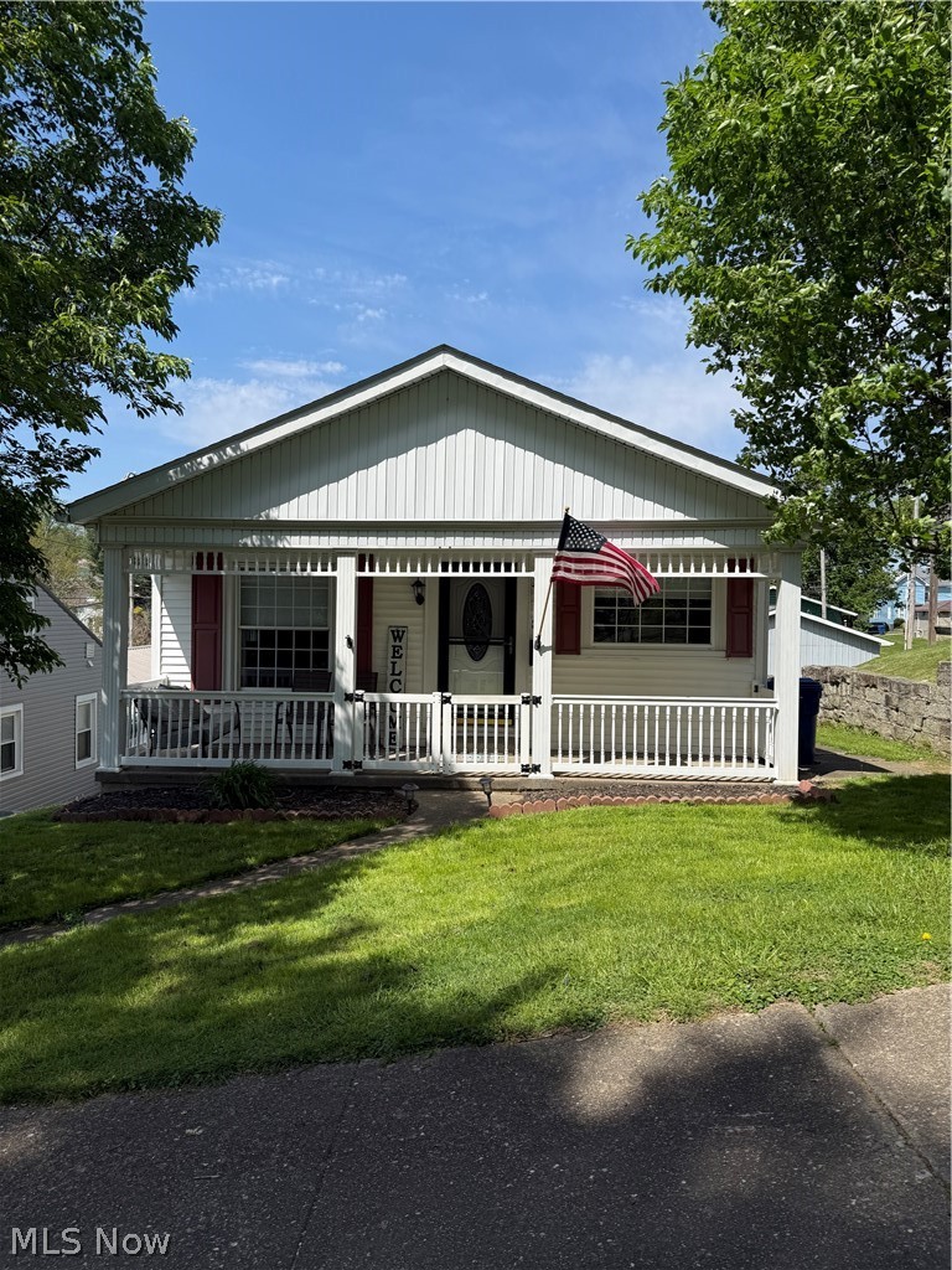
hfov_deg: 56.8
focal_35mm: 24
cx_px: 476
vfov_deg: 71.6
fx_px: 880
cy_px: 635
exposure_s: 1/4975
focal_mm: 6.76
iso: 80
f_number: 1.78
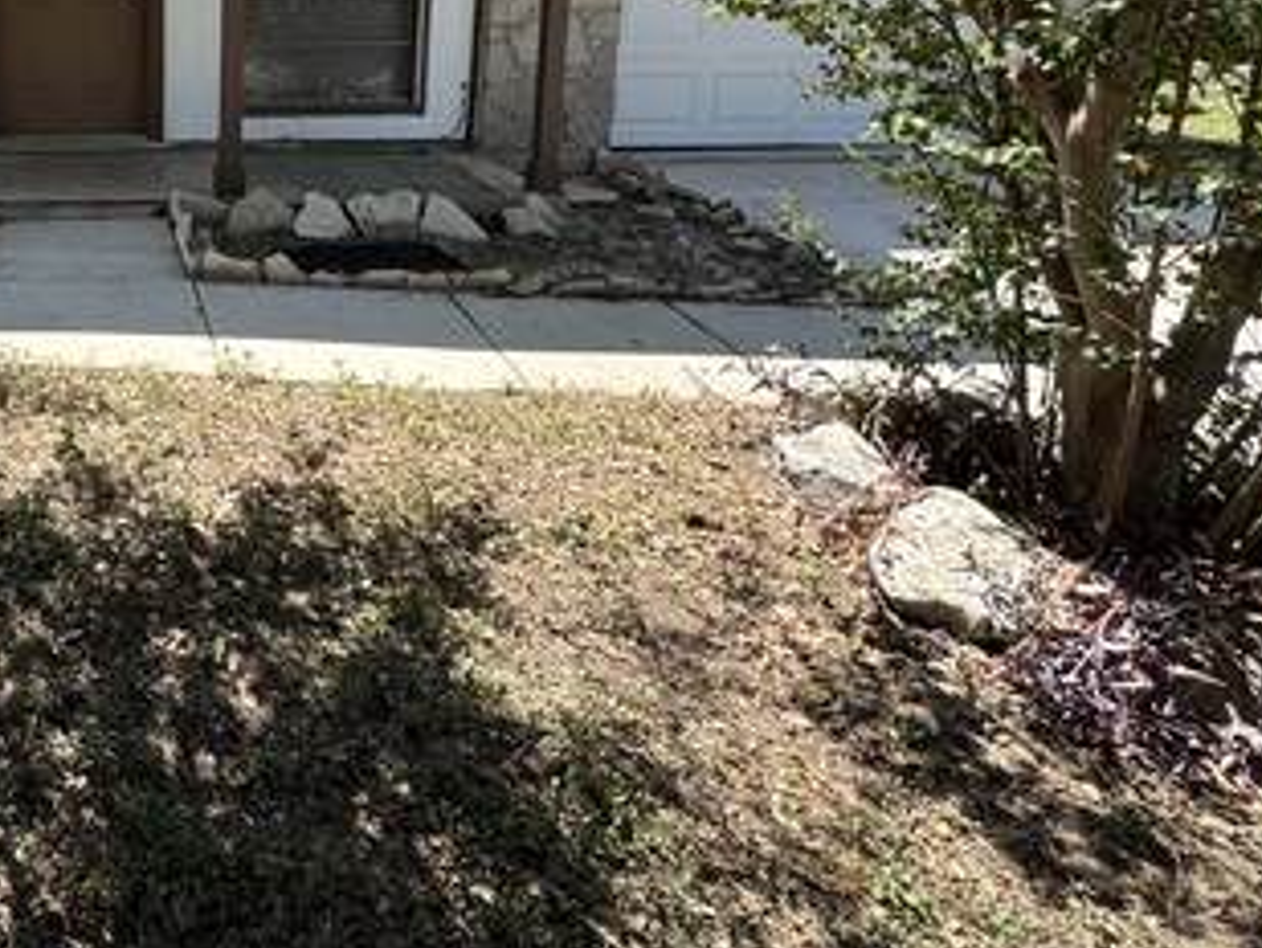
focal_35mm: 29
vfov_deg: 45.6
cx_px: 82
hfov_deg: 52.6
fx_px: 1058
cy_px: 176
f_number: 2.2
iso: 40
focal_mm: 2.22
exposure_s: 1/438
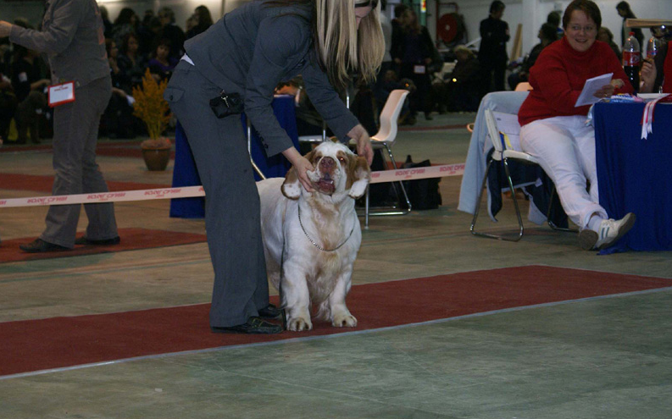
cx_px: 336
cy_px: 203
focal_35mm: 108
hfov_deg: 19.3
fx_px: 1977
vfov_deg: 12.1
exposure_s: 1/125
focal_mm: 70
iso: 400
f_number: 5.6
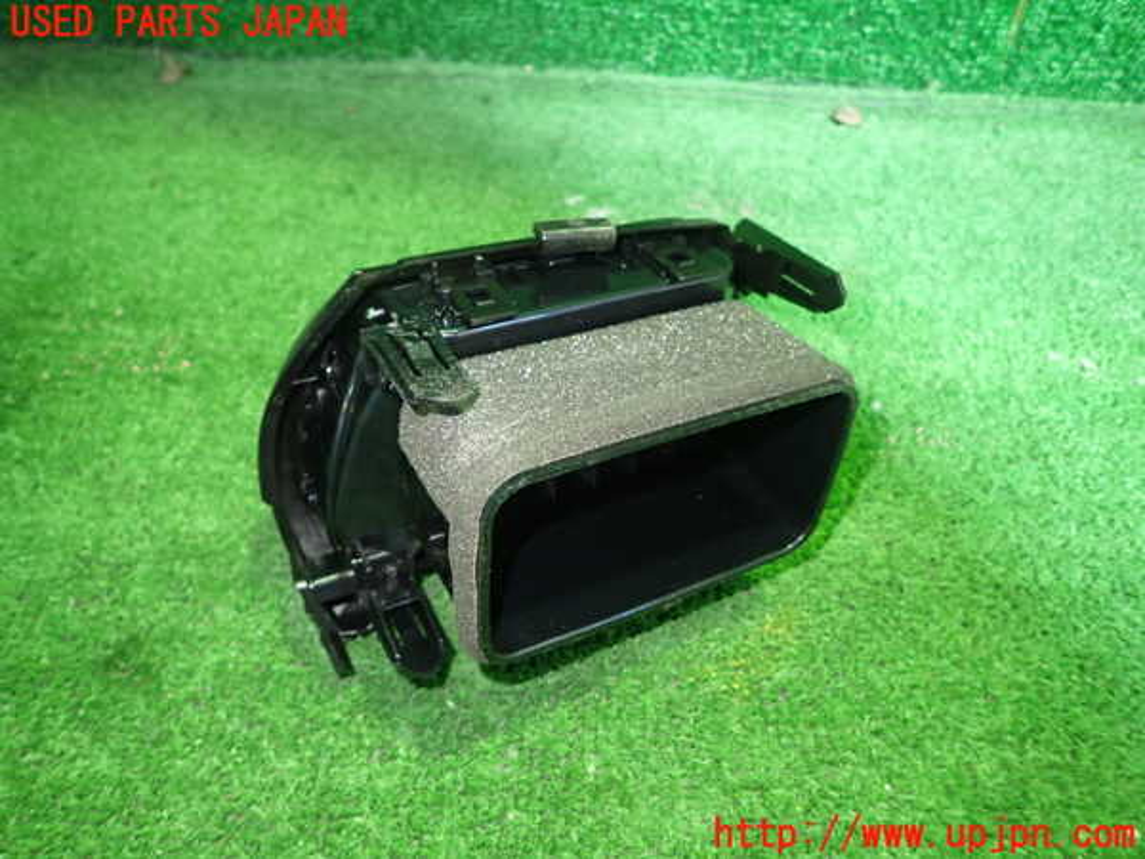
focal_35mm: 25
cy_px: 430
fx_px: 827
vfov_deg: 54.9
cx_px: 572
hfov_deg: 69.4
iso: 500
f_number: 2
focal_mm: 4.5
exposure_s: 1/30
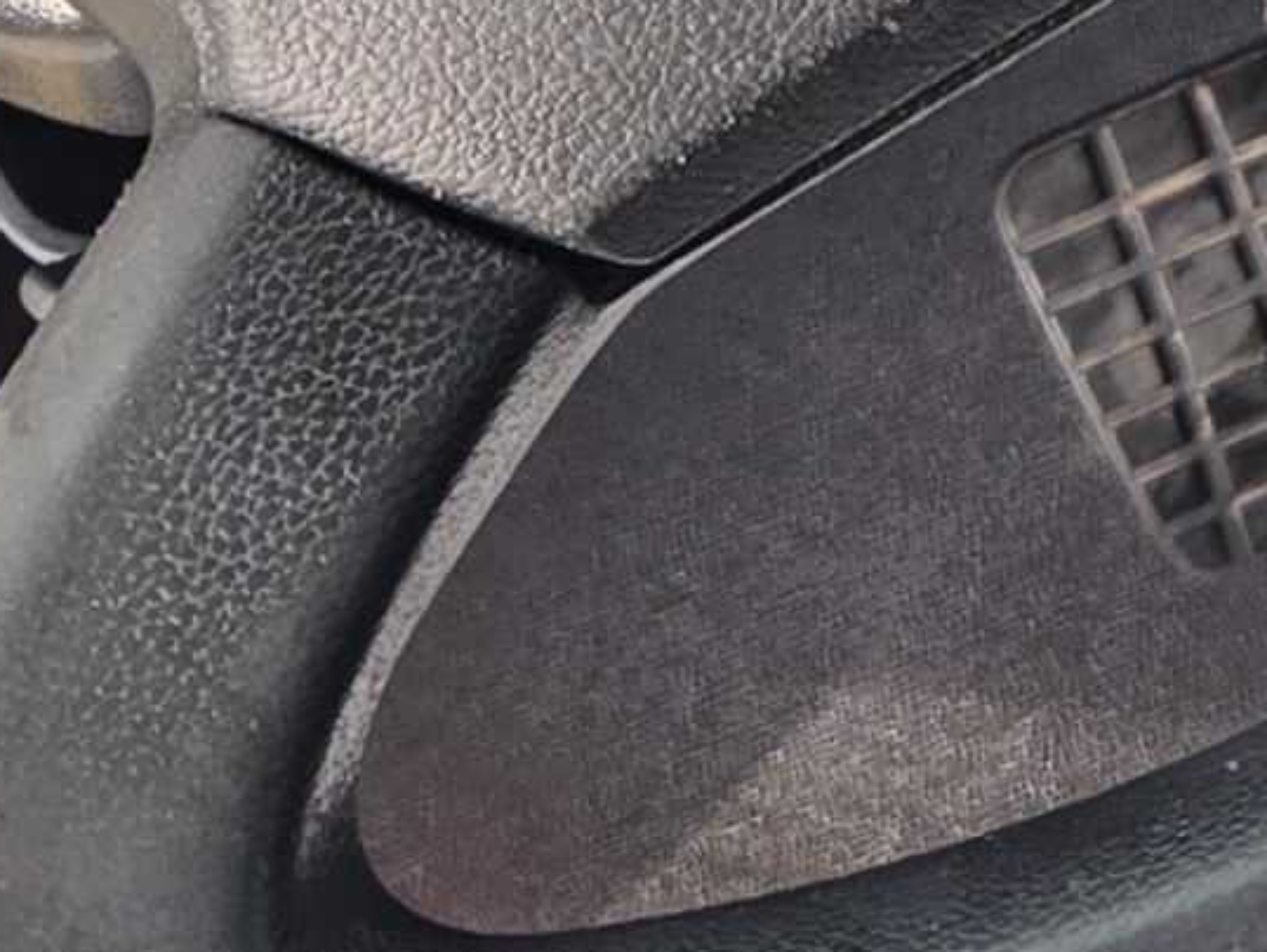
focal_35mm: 171
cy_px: -1529
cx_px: 2341
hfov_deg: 10.8
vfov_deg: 7.9
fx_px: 6262
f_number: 1.8
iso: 25
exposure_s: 1/232
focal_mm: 5.4
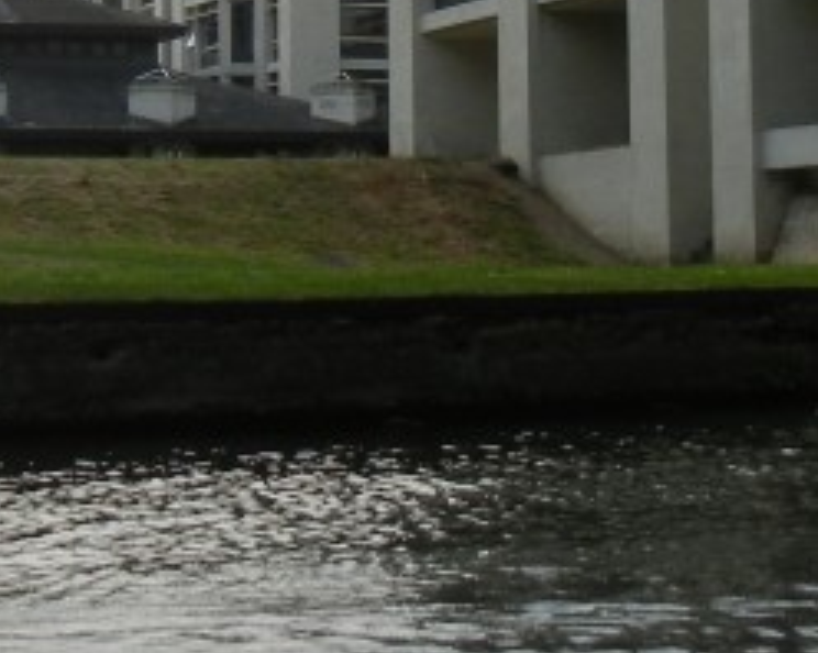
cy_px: 3
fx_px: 2927
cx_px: 488
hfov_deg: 15.9
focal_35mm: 121
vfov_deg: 12.6
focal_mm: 5.4
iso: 160
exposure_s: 1/734
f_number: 3.5
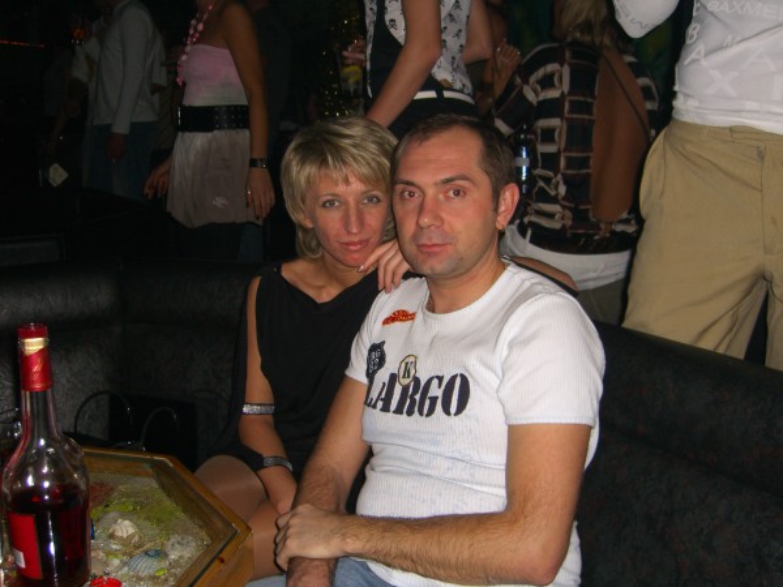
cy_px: 294
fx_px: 860
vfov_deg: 37.7
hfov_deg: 49.0
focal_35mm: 38
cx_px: 392
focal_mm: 7.9
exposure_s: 1/60
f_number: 2.8
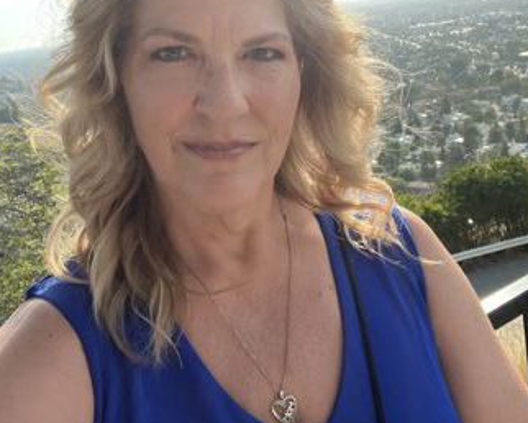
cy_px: 113
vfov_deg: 36.6
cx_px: 262
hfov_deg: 45.8
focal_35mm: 40
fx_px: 625
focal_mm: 2.71
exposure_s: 1/233
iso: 32
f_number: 2.2
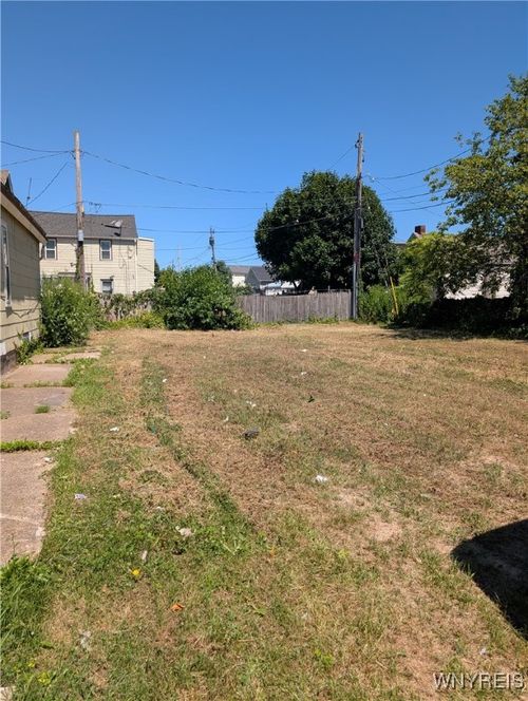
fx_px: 487
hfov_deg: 56.9
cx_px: 264
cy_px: 350
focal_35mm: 24
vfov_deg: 71.5
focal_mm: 6.9
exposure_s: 1/1159
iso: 21
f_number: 1.68
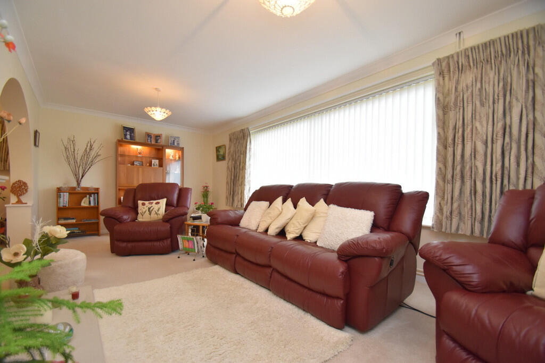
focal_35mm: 15
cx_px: 272
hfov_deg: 100.4
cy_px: 182
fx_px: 227
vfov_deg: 77.3
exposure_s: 1/125
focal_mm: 10
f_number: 4
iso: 800
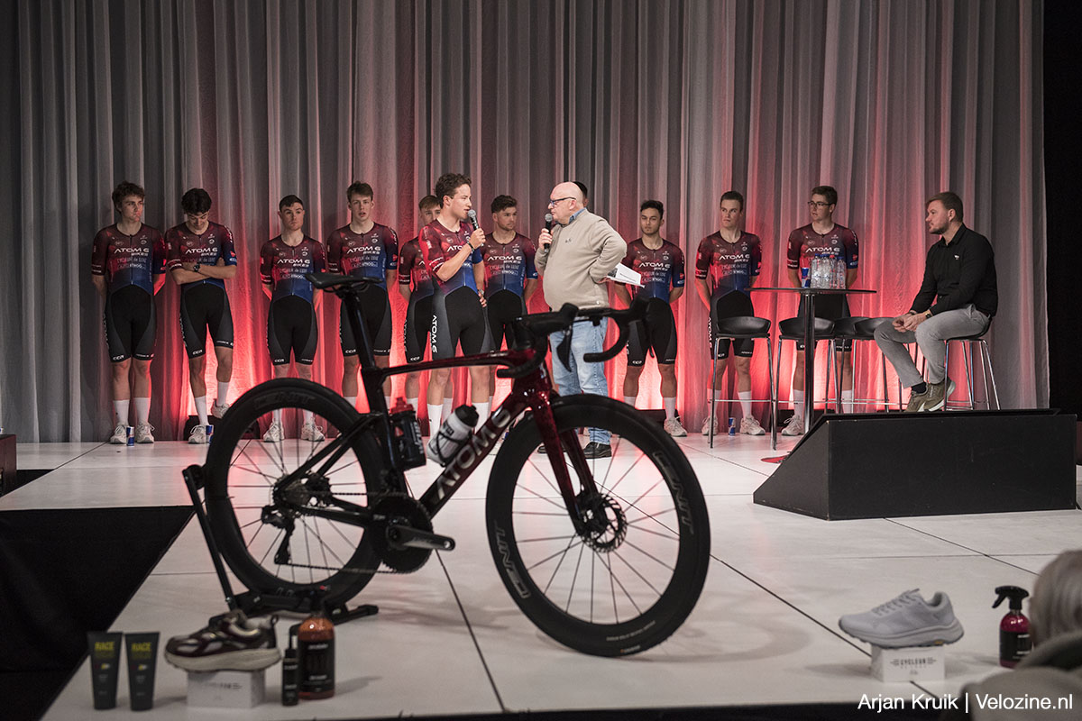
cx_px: 541
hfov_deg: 39.6
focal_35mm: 50
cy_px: 360
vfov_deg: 27.0
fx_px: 1503
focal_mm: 50
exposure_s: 1/1250
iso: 1000
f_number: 4.5
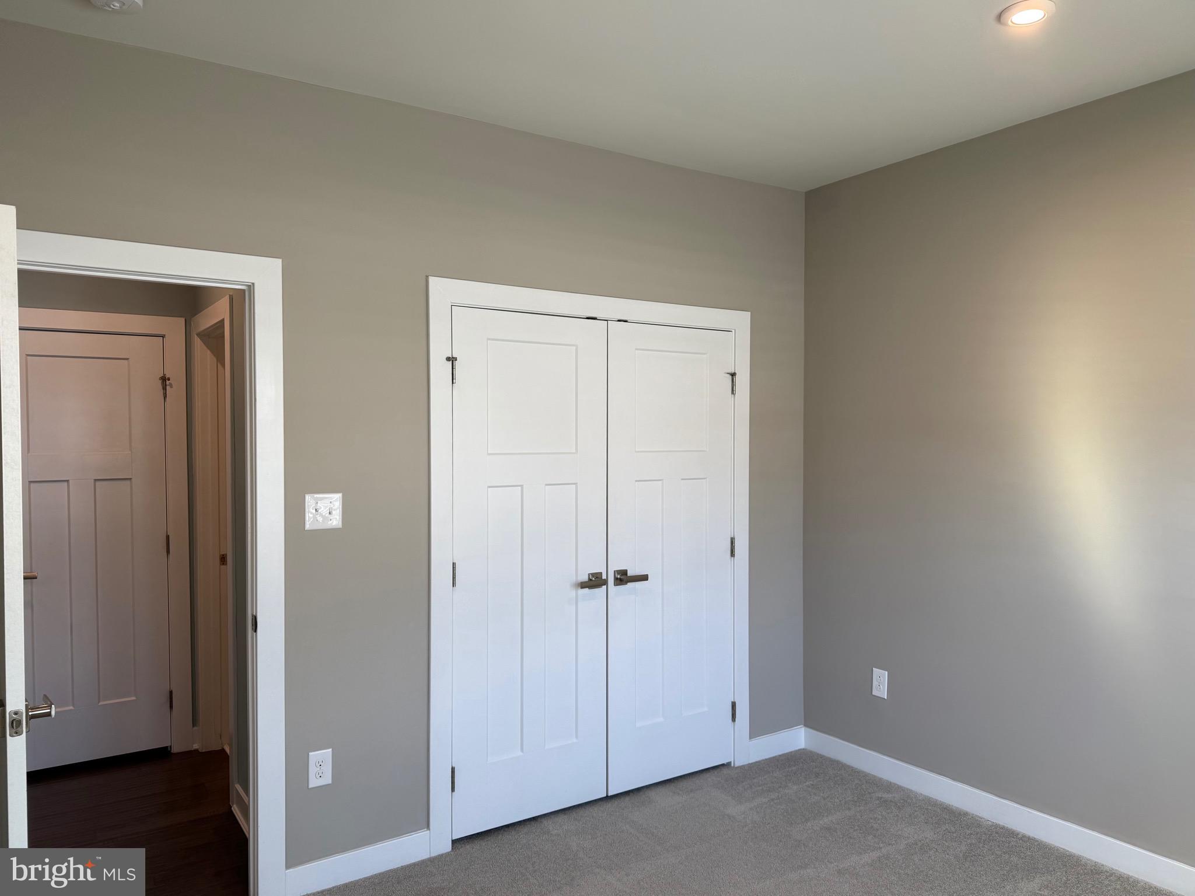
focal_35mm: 24
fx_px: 828
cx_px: 598
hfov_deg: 71.6
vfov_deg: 56.8
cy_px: 448
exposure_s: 1/120
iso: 64
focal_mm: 6.76
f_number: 1.78
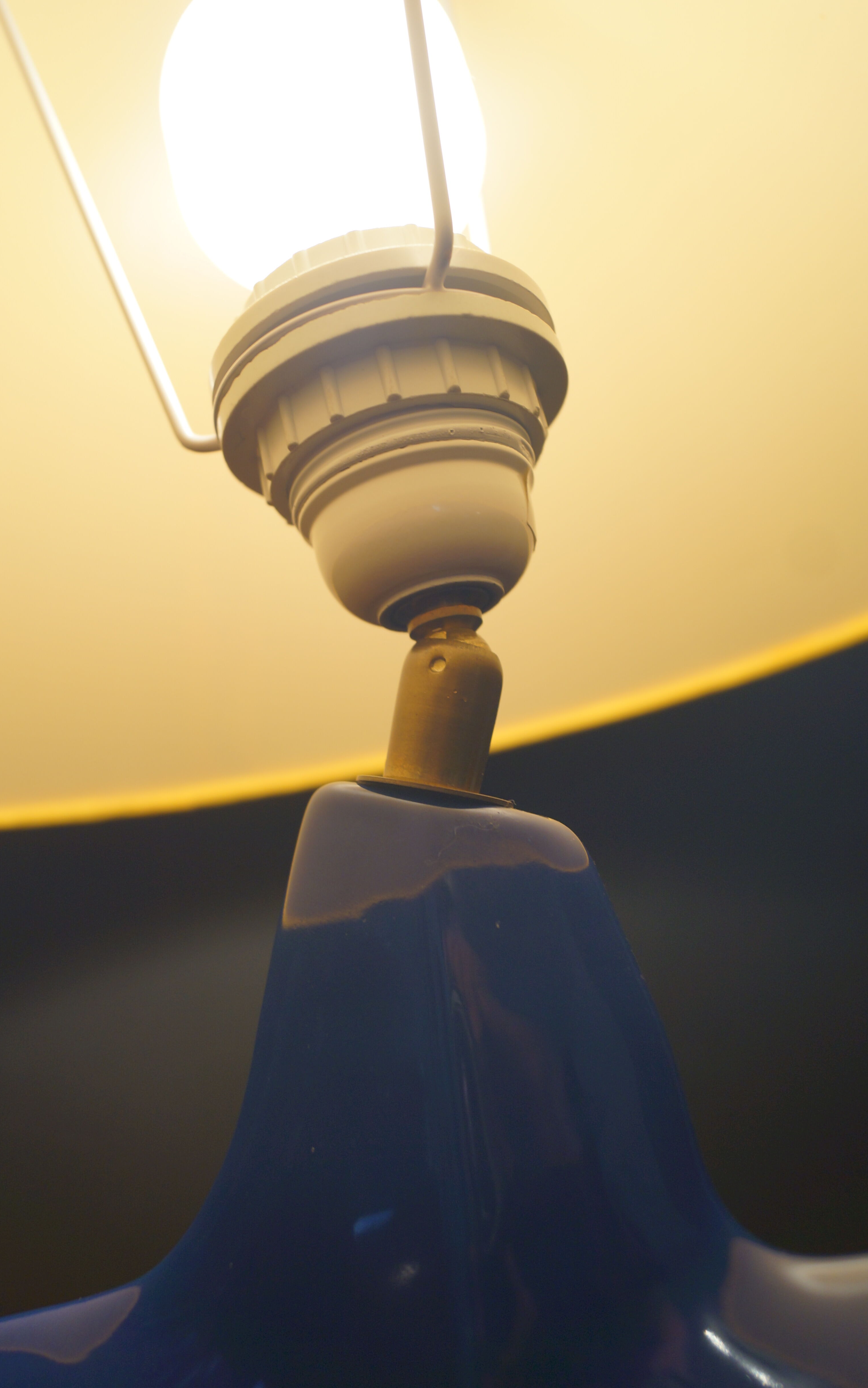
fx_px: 1287
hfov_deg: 37.3
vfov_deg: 56.7
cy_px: 691
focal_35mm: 34
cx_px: 405
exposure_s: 1/60
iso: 160
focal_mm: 22
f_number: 4
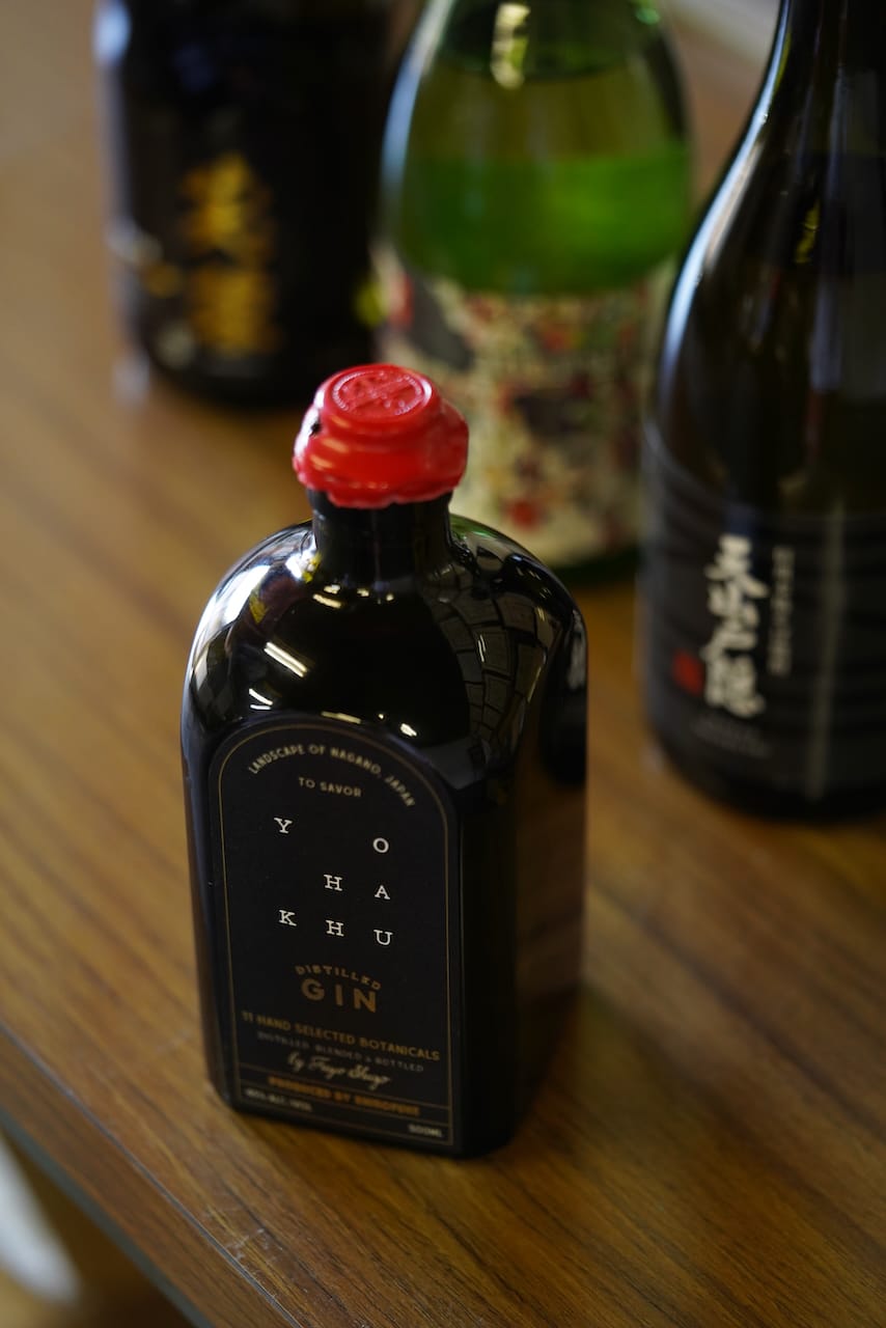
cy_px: 664
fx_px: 3320
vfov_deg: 22.6
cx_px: 443
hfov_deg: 15.2
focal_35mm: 90
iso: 2000
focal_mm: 90
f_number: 2.8
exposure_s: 1/160
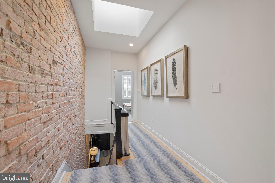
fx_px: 122
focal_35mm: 16
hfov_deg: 96.7
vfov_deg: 73.7
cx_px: 138
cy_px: 92
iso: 500
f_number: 8
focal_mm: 16
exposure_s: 1/6
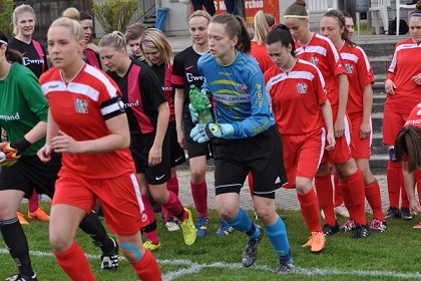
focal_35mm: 105
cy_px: 140
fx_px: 1228
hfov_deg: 19.5
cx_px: 210
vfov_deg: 13.0
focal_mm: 70
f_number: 4.5
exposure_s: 1/1000
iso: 400
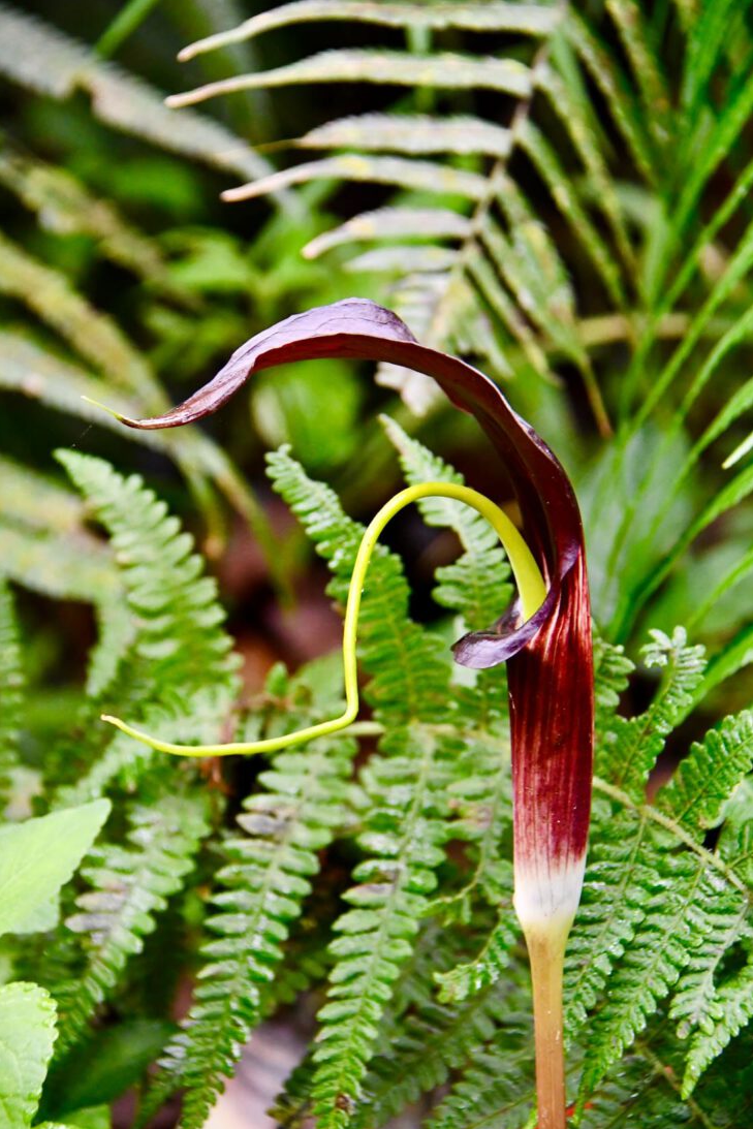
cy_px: 567
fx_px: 4955
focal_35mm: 158
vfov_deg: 13.0
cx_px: 376
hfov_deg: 8.7
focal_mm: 105
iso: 3200
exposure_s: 1/100
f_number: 5.6
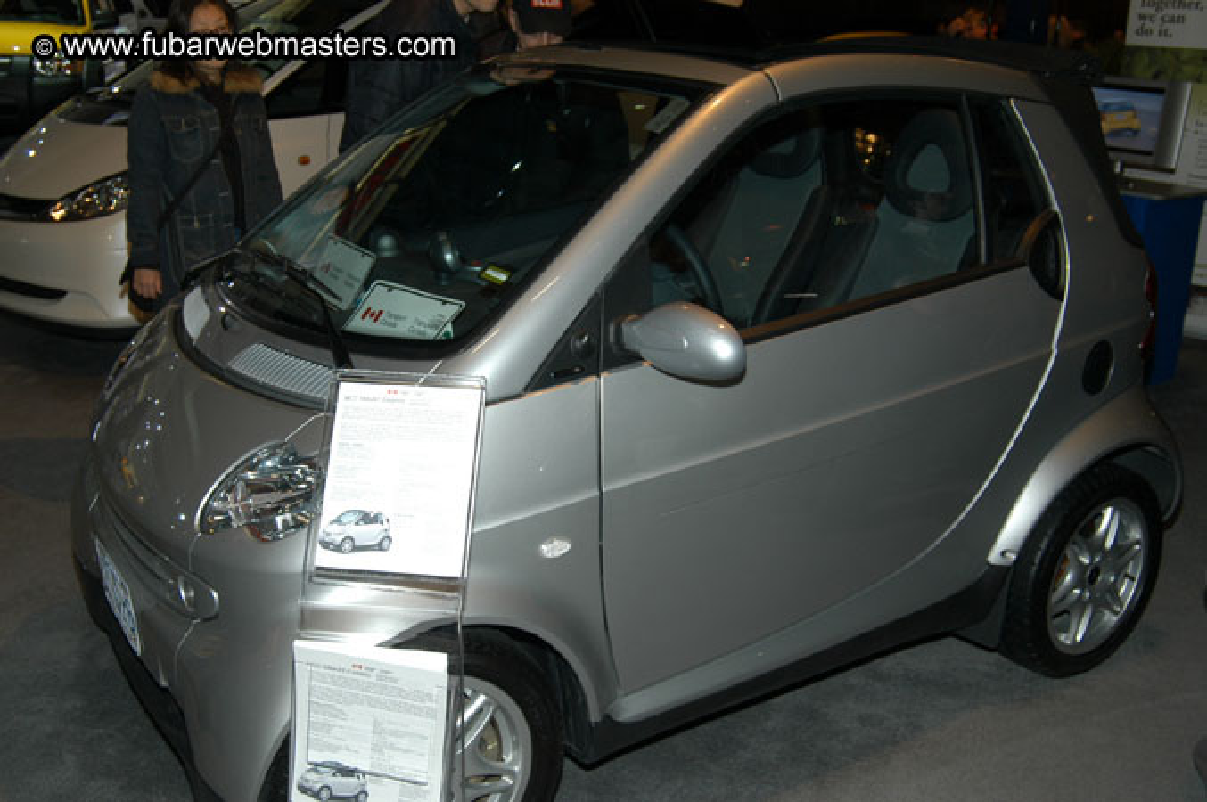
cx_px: 604
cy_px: 401
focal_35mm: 36
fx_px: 1206
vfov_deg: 36.8
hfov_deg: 53.2
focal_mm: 24
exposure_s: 1/60
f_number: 5
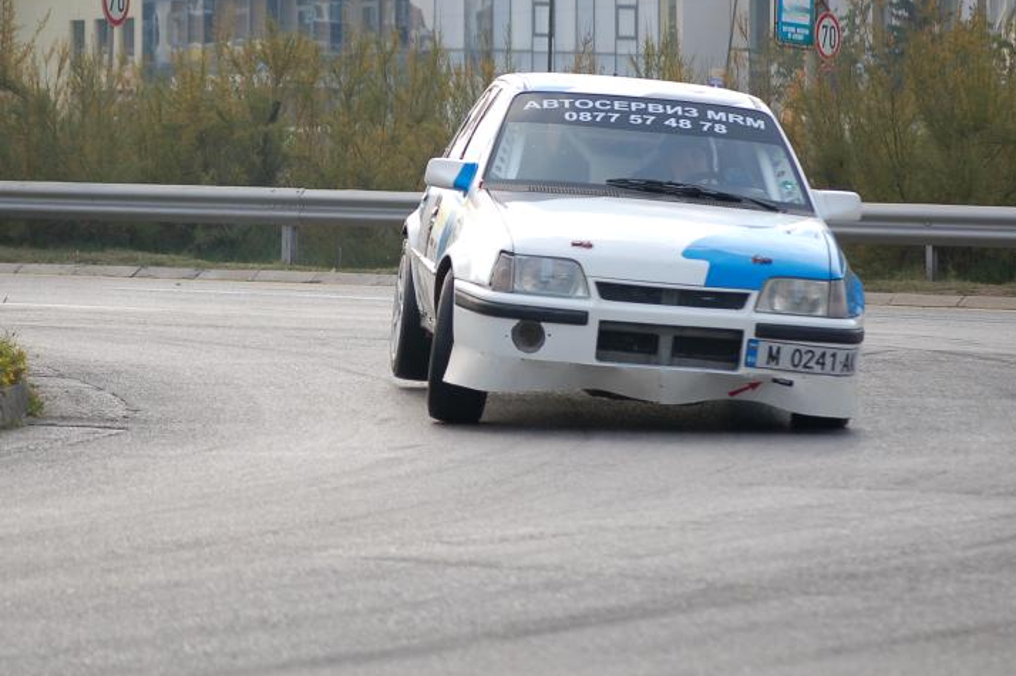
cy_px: 220
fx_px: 5584
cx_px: 455
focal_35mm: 198
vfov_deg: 6.9
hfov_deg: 10.4
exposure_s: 1/1000
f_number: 4.5
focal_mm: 92
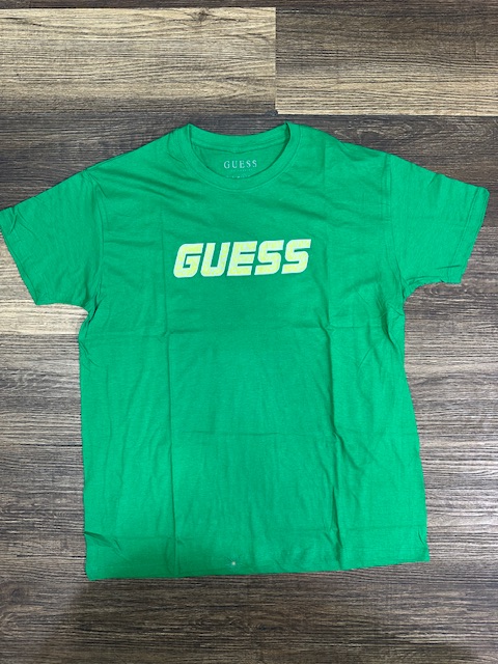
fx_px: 460
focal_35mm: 24
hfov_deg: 56.8
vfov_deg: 71.6
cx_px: 249
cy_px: 332
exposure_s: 1/50
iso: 200
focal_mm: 6.86
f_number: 1.78
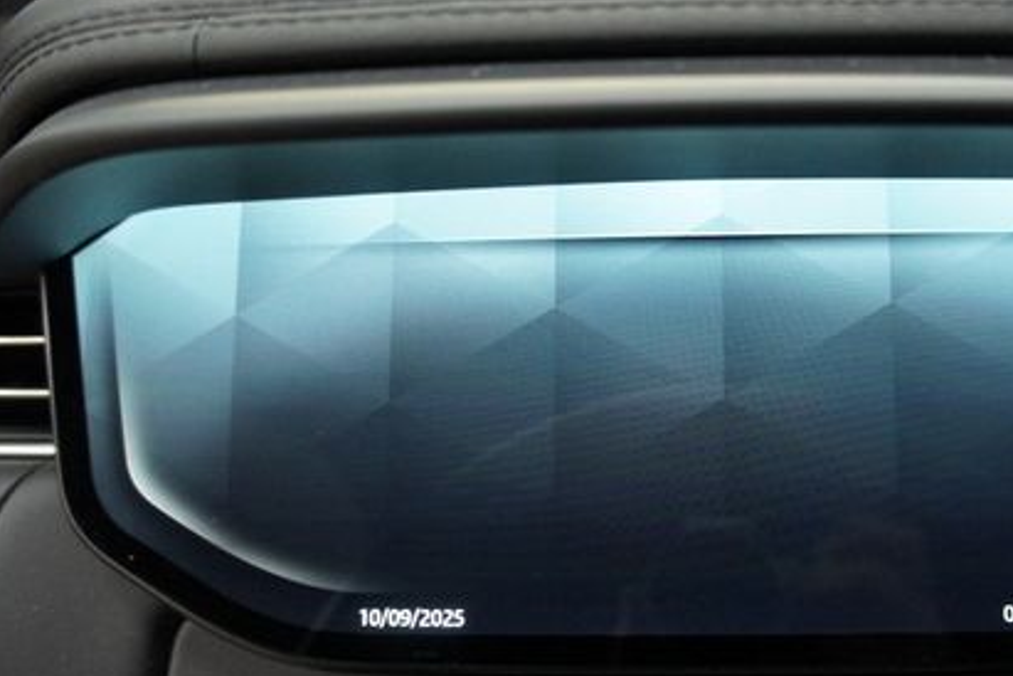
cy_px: 427
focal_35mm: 42
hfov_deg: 45.9
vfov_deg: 31.7
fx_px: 1182
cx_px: 646
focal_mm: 18
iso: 1600
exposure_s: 1/50
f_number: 3.5
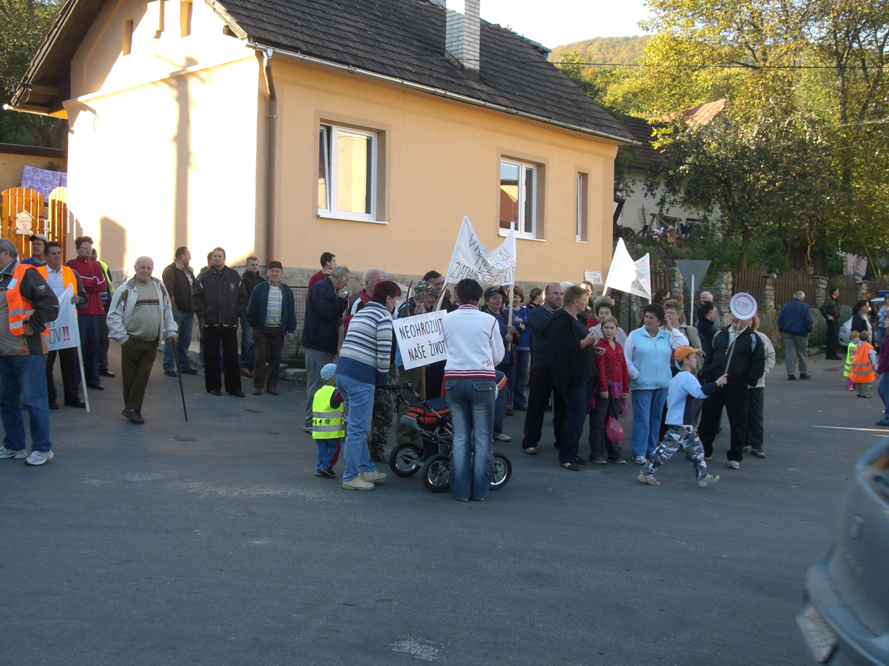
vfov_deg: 37.7
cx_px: 444
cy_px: 333
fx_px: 976
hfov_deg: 49.0
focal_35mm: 38
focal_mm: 6.3
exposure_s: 1/100
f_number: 4.4
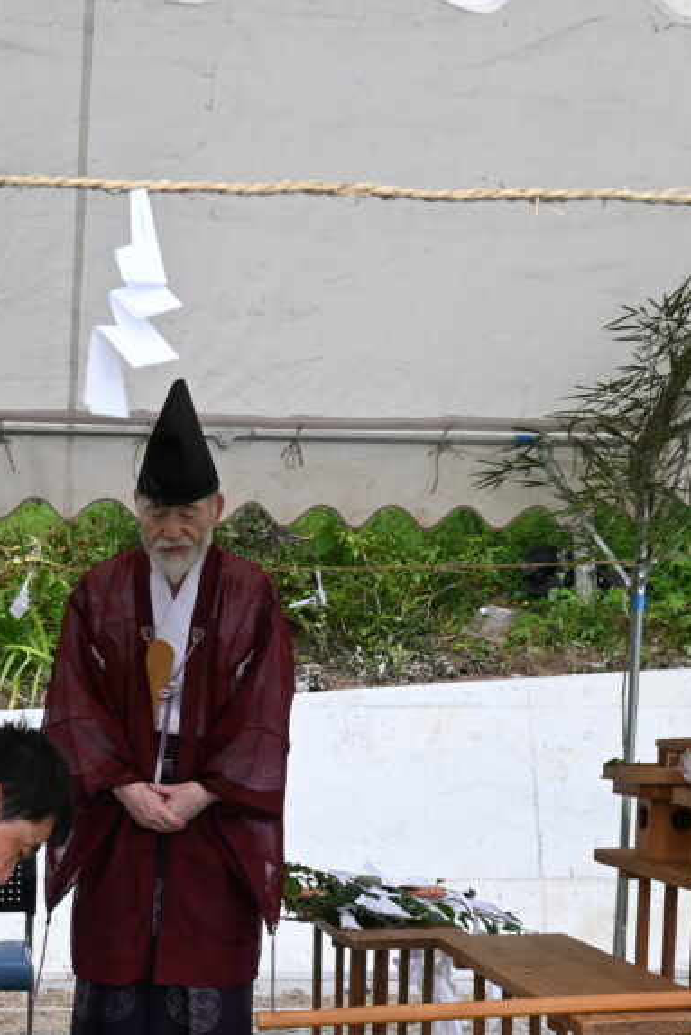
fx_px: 1579
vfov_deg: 34.7
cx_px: 102
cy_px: 885
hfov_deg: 24.2
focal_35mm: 55
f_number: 5.6
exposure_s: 1/250
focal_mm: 21
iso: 100
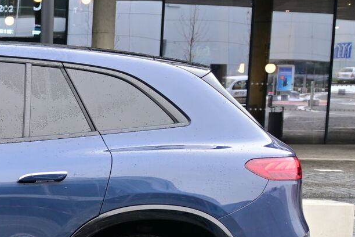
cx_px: -194
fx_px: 1159
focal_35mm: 118
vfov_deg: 11.5
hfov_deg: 15.8
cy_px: 233
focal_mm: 25
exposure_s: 1/80
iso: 100
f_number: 4.5
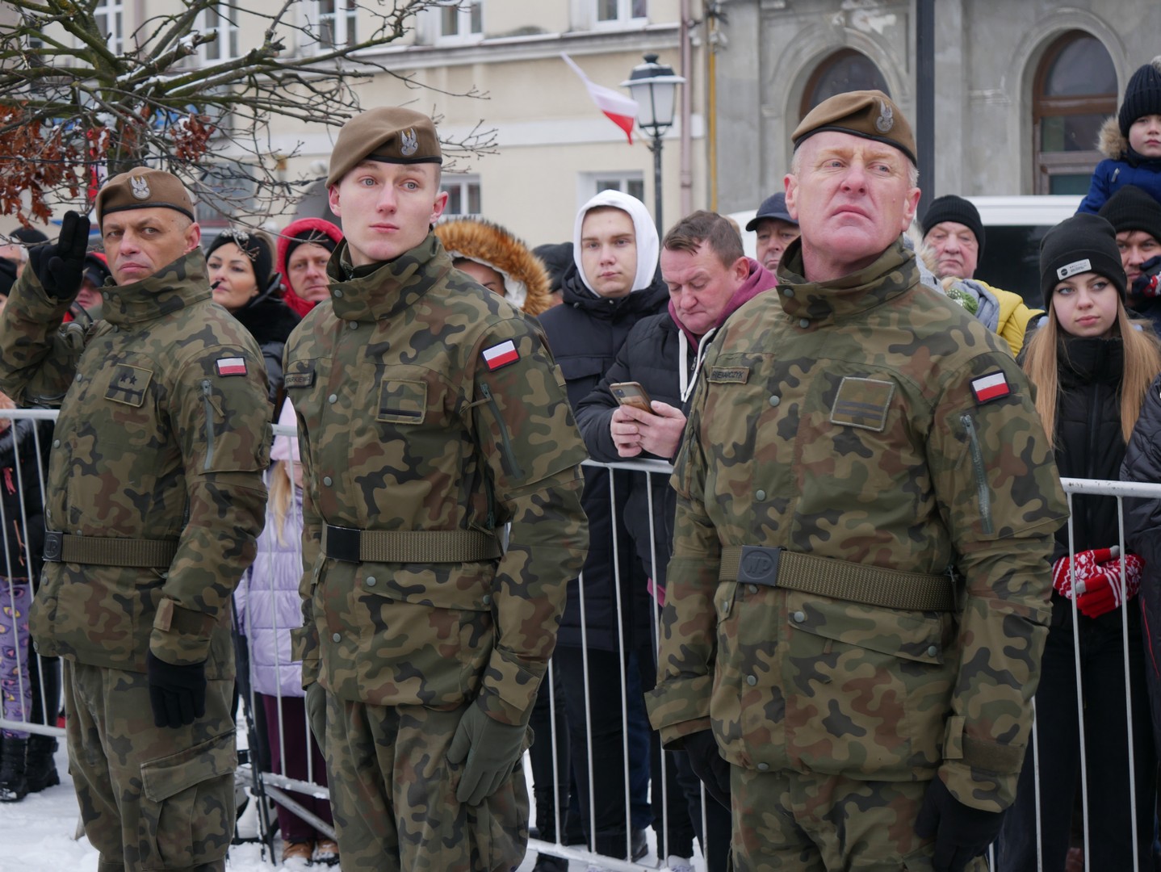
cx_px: 580
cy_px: 436
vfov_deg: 16.4
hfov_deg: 21.8
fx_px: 3020
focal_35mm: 90
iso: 200
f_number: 4
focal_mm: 45
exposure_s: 1/160
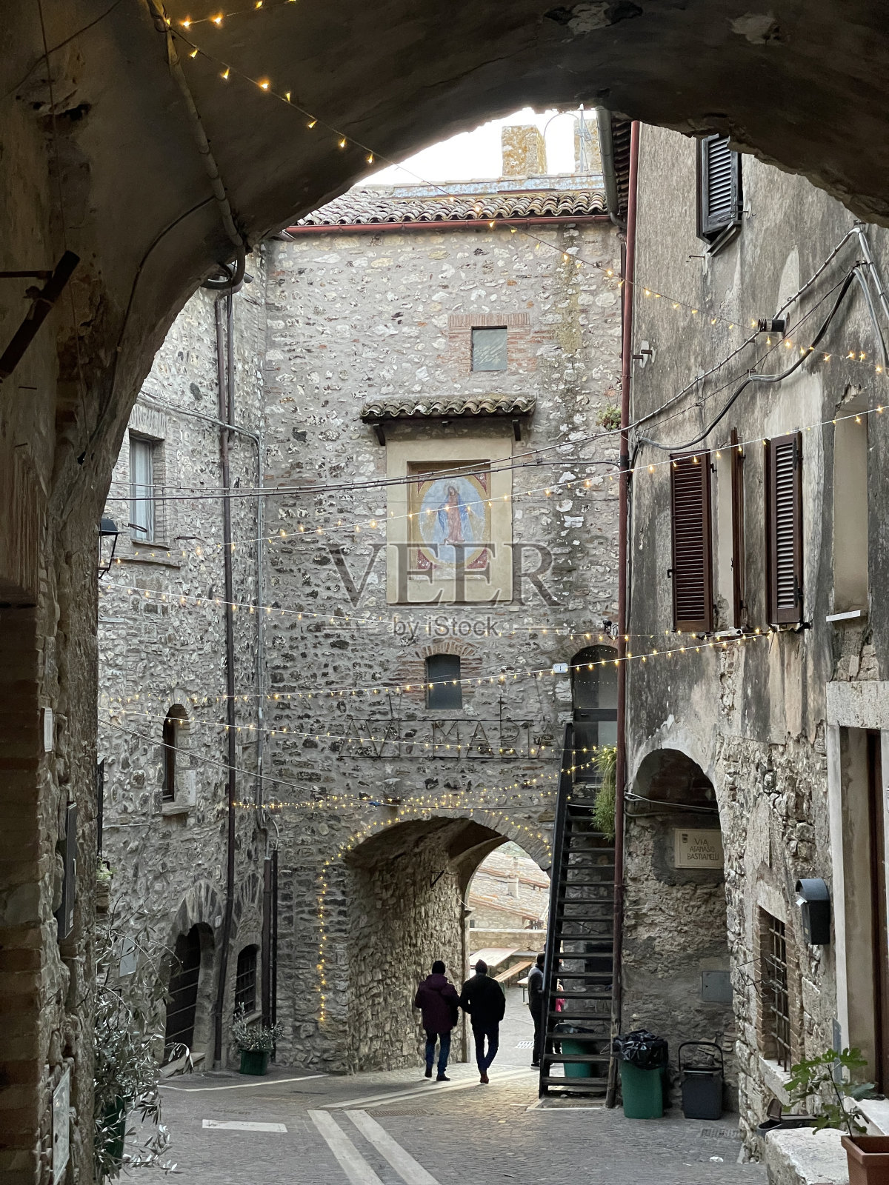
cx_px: 444
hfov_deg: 28.0
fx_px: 1781
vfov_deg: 36.8
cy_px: 592
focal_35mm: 52
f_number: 2
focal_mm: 6
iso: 800
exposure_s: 1/50
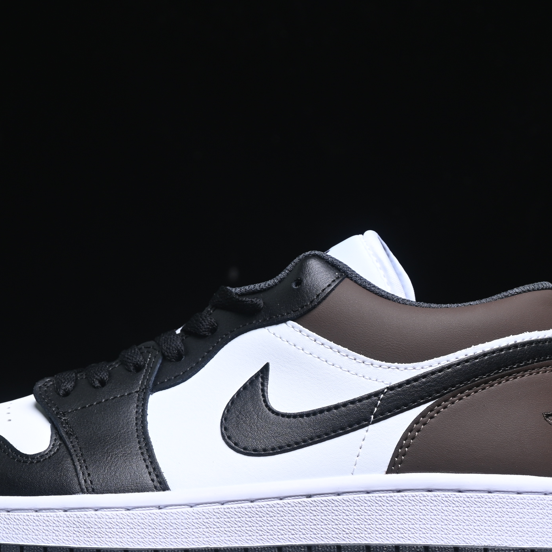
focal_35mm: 127
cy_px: 338
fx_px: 2291
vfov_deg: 13.7
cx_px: 213
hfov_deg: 13.7
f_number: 6.3
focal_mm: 50
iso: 160
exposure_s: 1/60
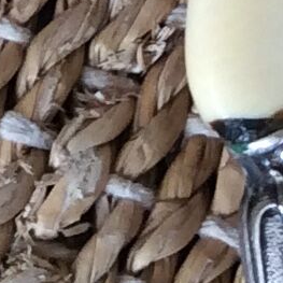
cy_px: -436
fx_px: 2571
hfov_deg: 6.3
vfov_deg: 6.0
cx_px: 77
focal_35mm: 278
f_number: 2.4
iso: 50
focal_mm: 3.3
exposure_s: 1/25
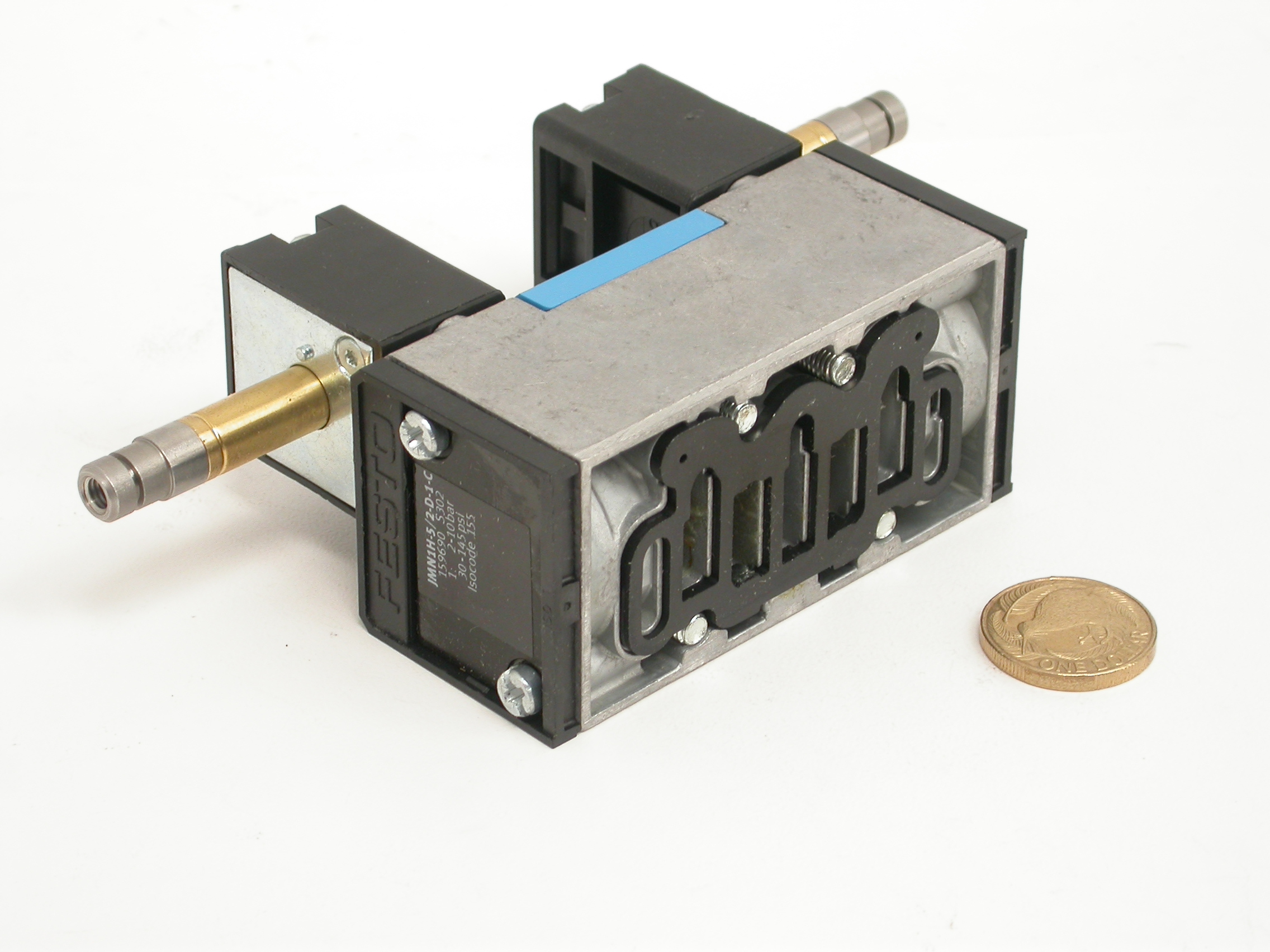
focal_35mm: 132
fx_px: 4843
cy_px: 476
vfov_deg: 11.2
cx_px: 635
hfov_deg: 14.9
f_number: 4.6
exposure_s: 1/15
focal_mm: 27.3
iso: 100
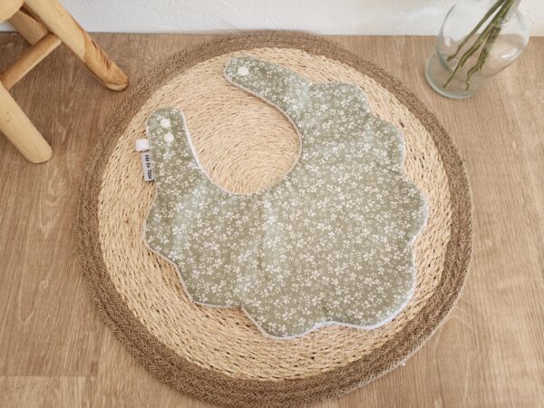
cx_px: 272
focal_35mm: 23
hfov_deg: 73.9
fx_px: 361
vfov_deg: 58.9
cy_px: 204
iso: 160
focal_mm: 6.4
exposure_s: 1/182
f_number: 1.8
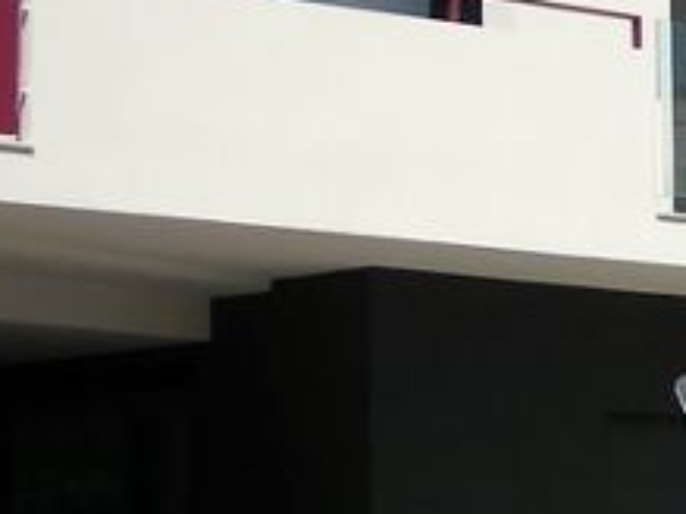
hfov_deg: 12.5
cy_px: 146
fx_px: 3090
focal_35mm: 156
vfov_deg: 9.5
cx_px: 667
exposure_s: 1/326
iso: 50
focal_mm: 6.3
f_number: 6.4
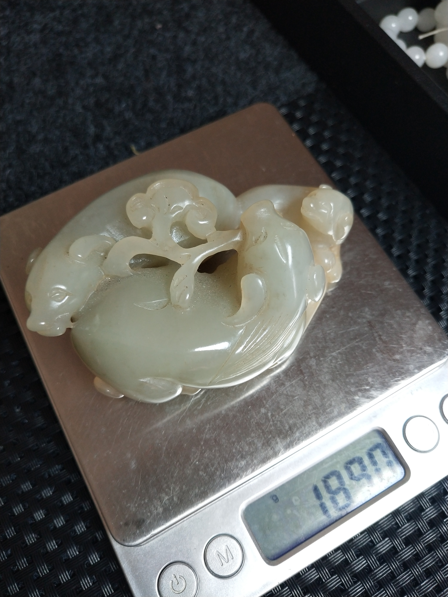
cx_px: 224
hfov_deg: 46.8
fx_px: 518
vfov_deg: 60.0
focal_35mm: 30
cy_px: 298
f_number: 1.8
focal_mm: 3.95
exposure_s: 1/128
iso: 56
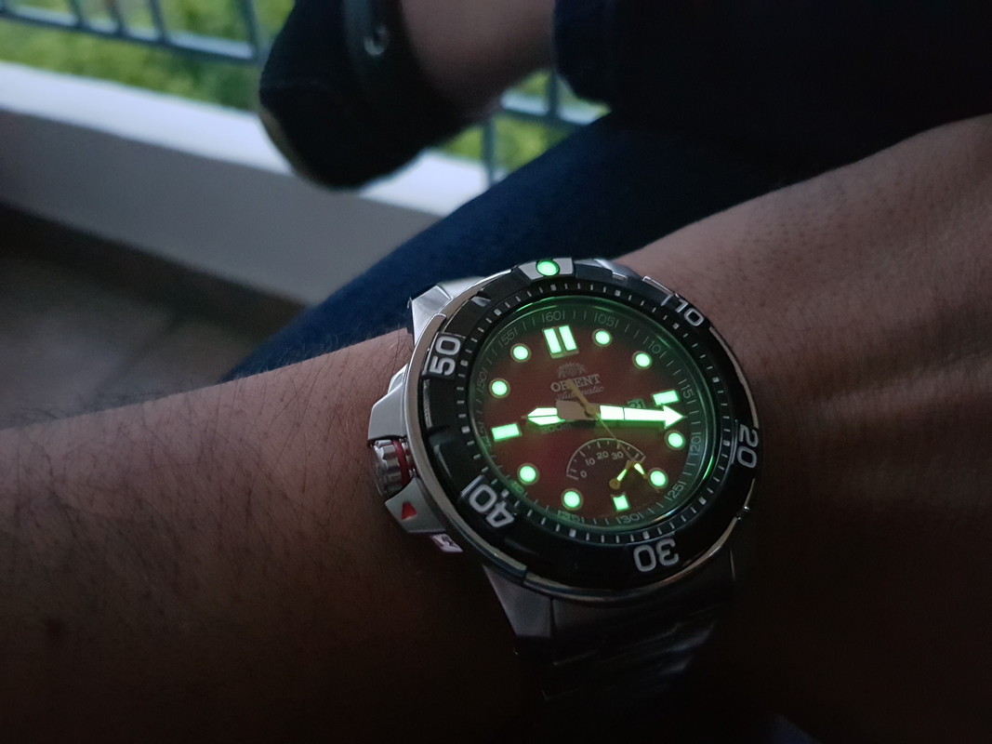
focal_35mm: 26
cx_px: 496
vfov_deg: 53.1
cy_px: 372
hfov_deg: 67.3
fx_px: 745
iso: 1250
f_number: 1.7
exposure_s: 1/10
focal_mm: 4.2
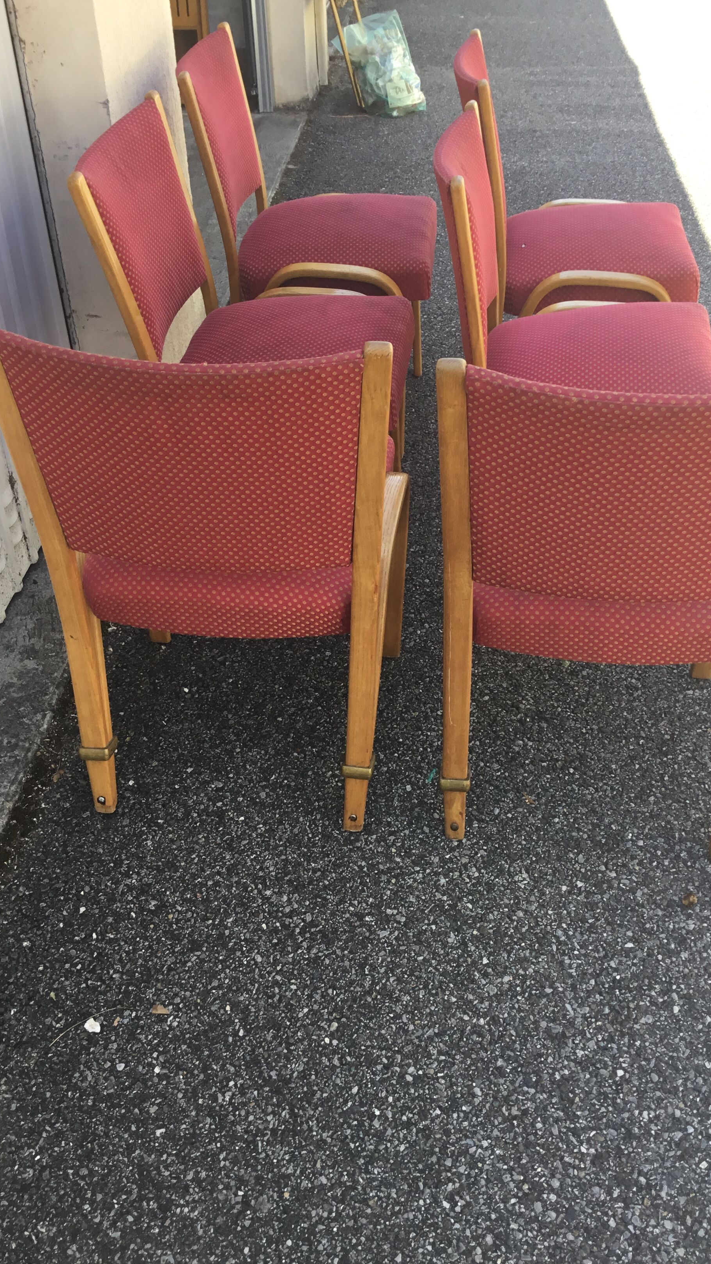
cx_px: 390
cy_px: 630
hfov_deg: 34.6
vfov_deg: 58.0
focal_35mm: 34
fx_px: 1139
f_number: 2.4
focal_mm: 3.3
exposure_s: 1/162
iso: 25
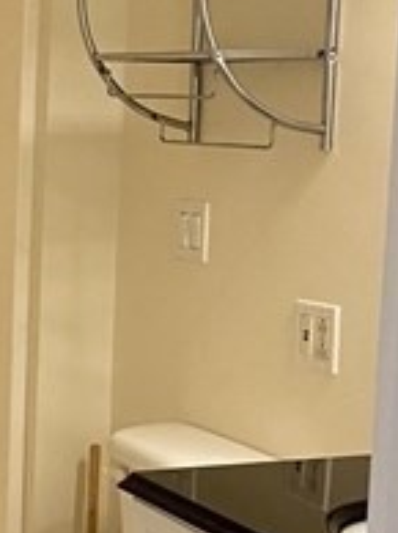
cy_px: 385
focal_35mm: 103
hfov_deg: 14.0
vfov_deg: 19.0
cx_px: -52
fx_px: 1582
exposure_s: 1/60
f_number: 1.8
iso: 200
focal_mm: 4.25
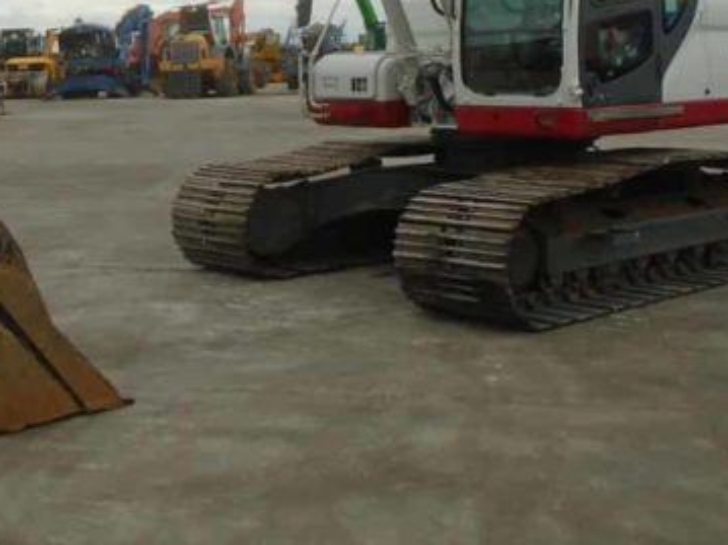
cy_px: -47
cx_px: 266
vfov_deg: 23.7
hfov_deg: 33.1
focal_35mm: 58
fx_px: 1219
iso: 100
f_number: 3.2
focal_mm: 4.6
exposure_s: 1/640
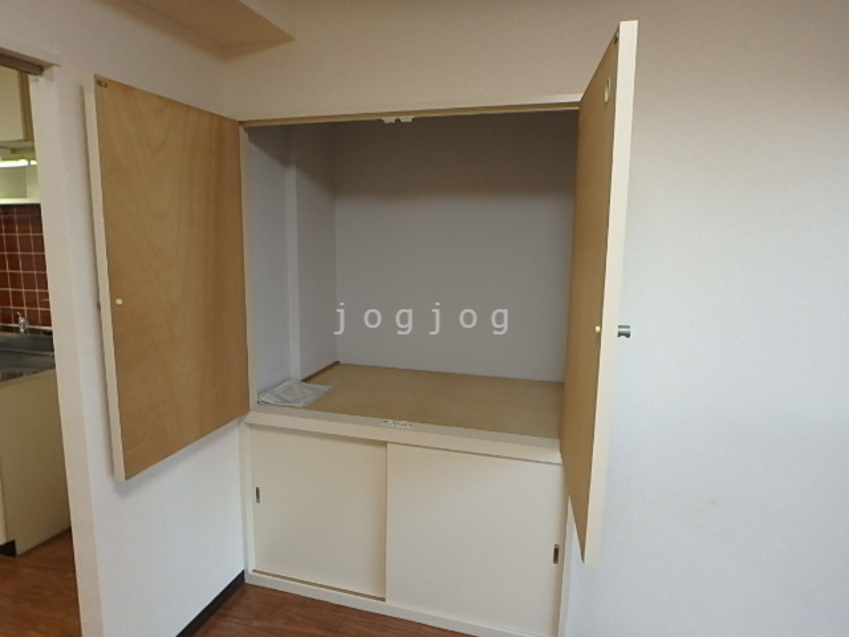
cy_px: 318
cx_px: 424
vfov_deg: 63.4
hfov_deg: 79.0
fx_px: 515
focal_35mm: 21
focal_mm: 3.7
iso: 320
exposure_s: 1/30
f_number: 3.5
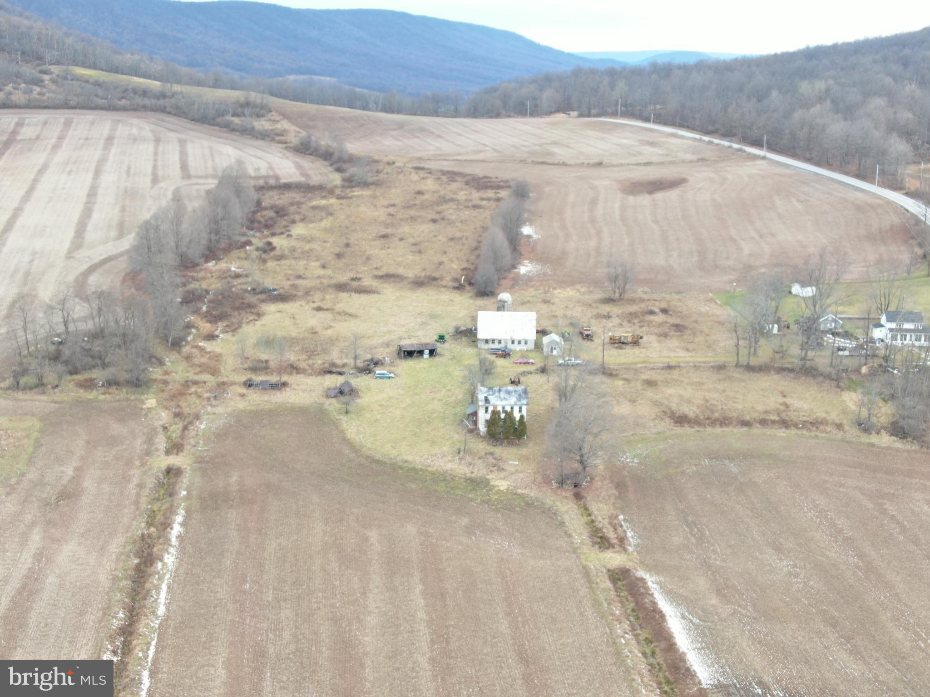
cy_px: 348
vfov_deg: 31.5
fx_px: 1236
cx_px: 465
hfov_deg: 41.2
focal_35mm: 46
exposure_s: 1/60
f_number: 3.7
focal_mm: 8.06
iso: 100
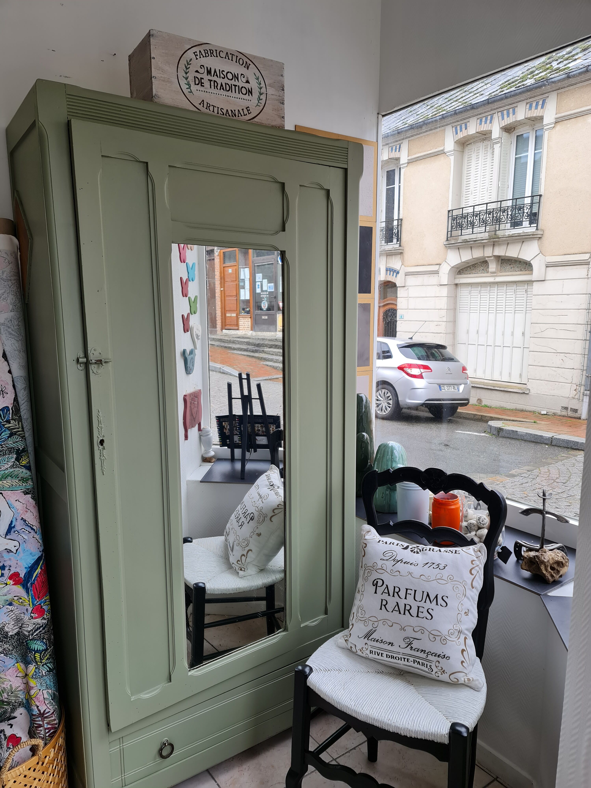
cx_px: 296
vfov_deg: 69.4
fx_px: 569
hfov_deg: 54.9
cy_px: 394
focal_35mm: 25
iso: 50
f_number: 1.8
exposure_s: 1/100
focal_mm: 7
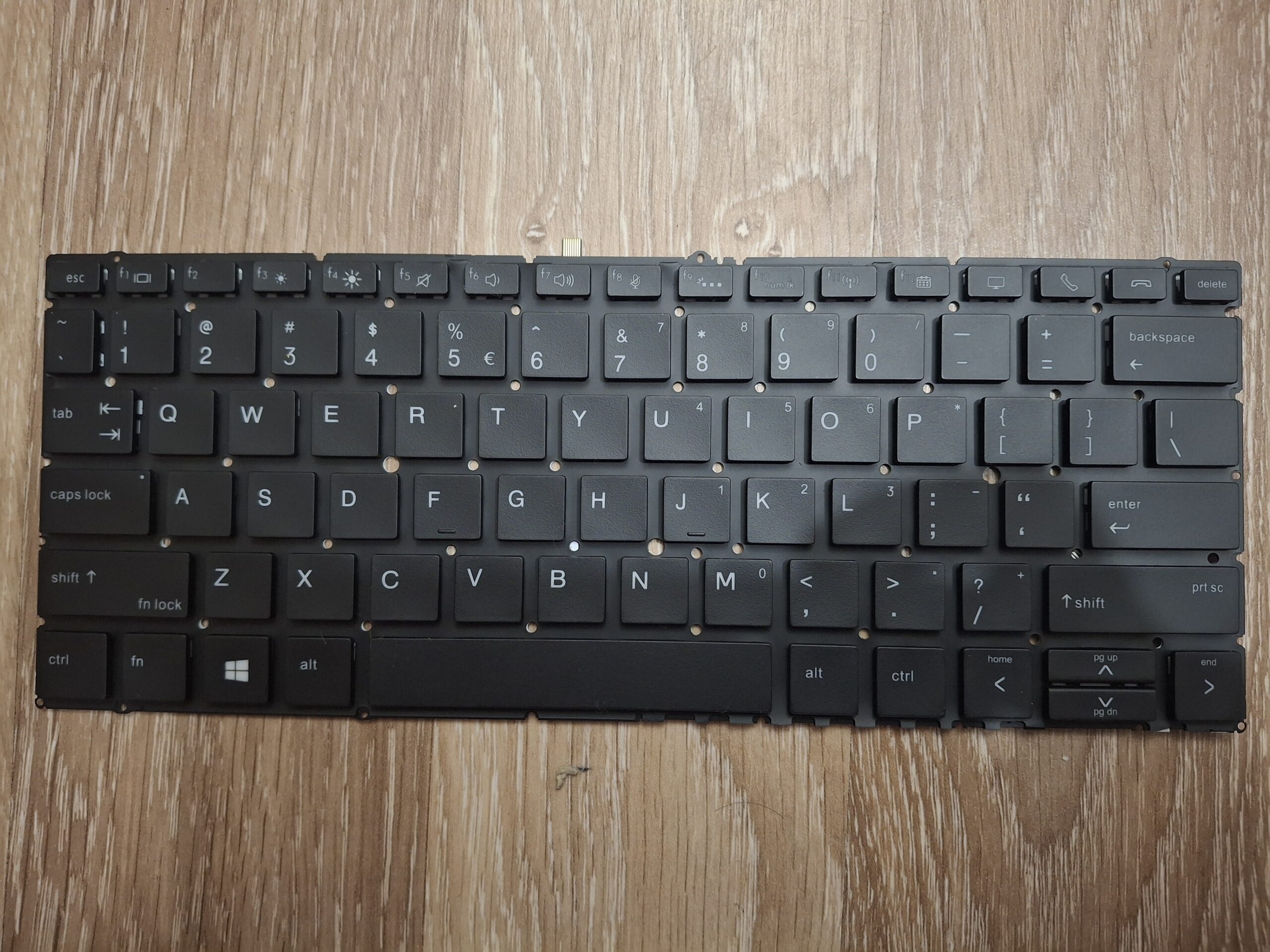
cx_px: 635
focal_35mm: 25
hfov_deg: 69.4
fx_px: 917
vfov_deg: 54.9
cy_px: 476
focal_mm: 4.69
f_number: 1.8
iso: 320
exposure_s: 1/24
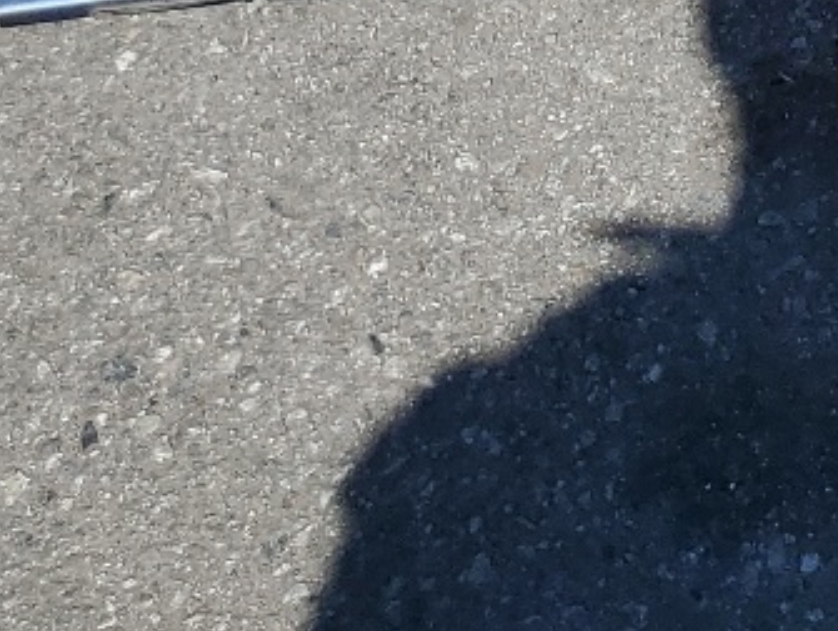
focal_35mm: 124
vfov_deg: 10.7
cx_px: 1456
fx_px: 3005
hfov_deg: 14.2
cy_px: -729
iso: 50
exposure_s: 1/3333
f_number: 1.5
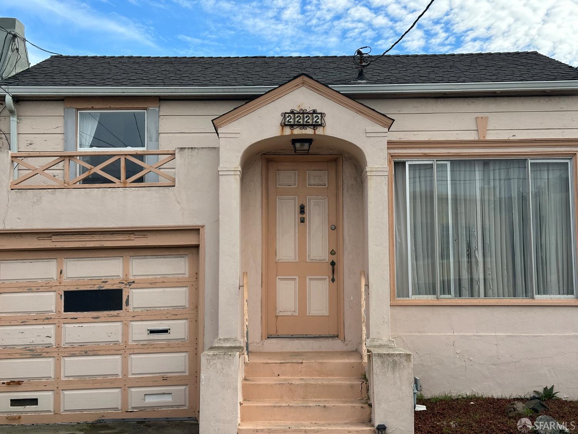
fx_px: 801
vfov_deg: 30.3
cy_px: 217
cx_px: 289
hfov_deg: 39.7
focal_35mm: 48
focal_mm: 6.86
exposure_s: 1/2532
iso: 64
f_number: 1.78
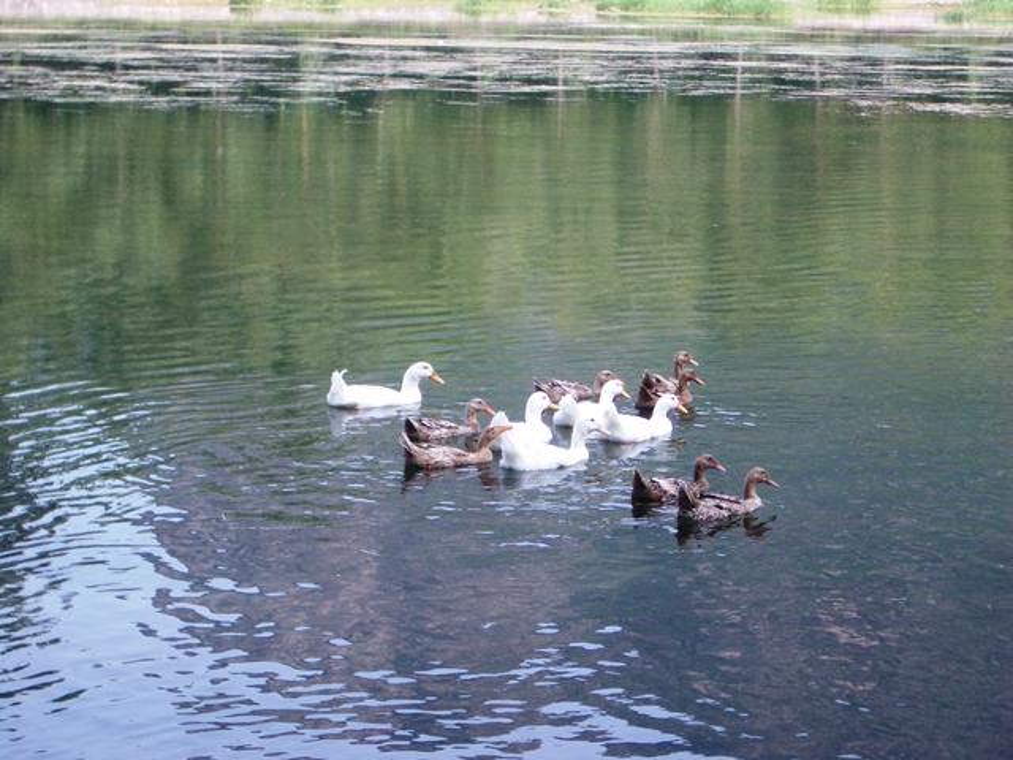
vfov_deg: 16.8
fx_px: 2575
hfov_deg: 22.3
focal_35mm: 88
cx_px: 506
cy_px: 380
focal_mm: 14.6
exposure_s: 1/125
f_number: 4.4
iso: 50
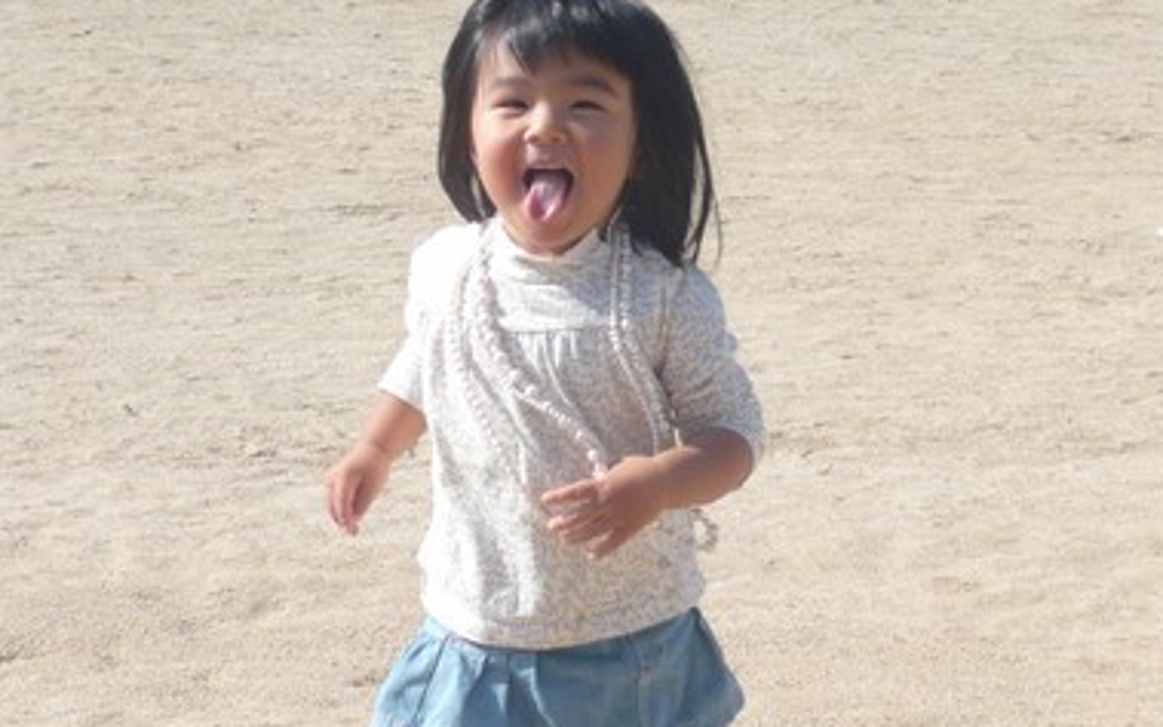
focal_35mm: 135
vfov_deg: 9.7
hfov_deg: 15.5
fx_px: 4280
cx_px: 546
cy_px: 364
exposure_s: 1/500
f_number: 4.7
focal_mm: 12
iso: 100
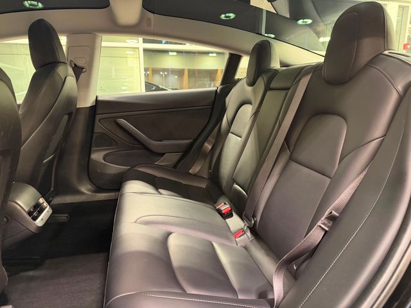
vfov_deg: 56.8
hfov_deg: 71.6
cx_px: 206
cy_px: 154
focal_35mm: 24
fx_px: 285
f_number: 1.78
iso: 800
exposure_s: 1/40
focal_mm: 6.76
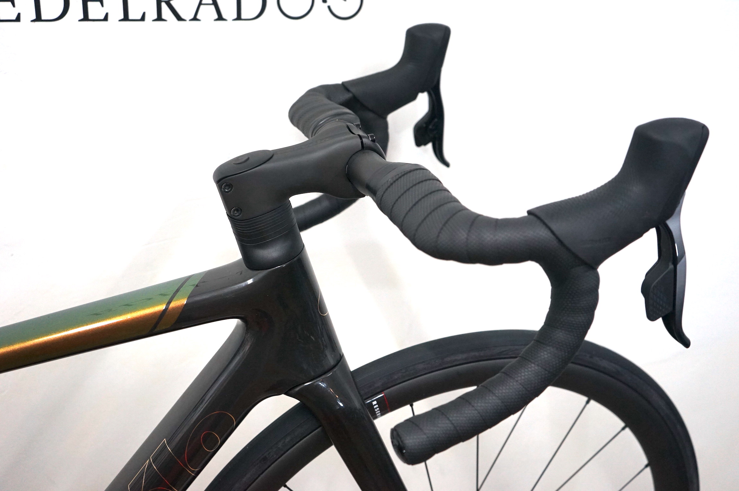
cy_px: 246
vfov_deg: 34.1
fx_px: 800
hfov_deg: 49.6
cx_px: 370
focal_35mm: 39
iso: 1600
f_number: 4.5
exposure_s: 1/160
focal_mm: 39
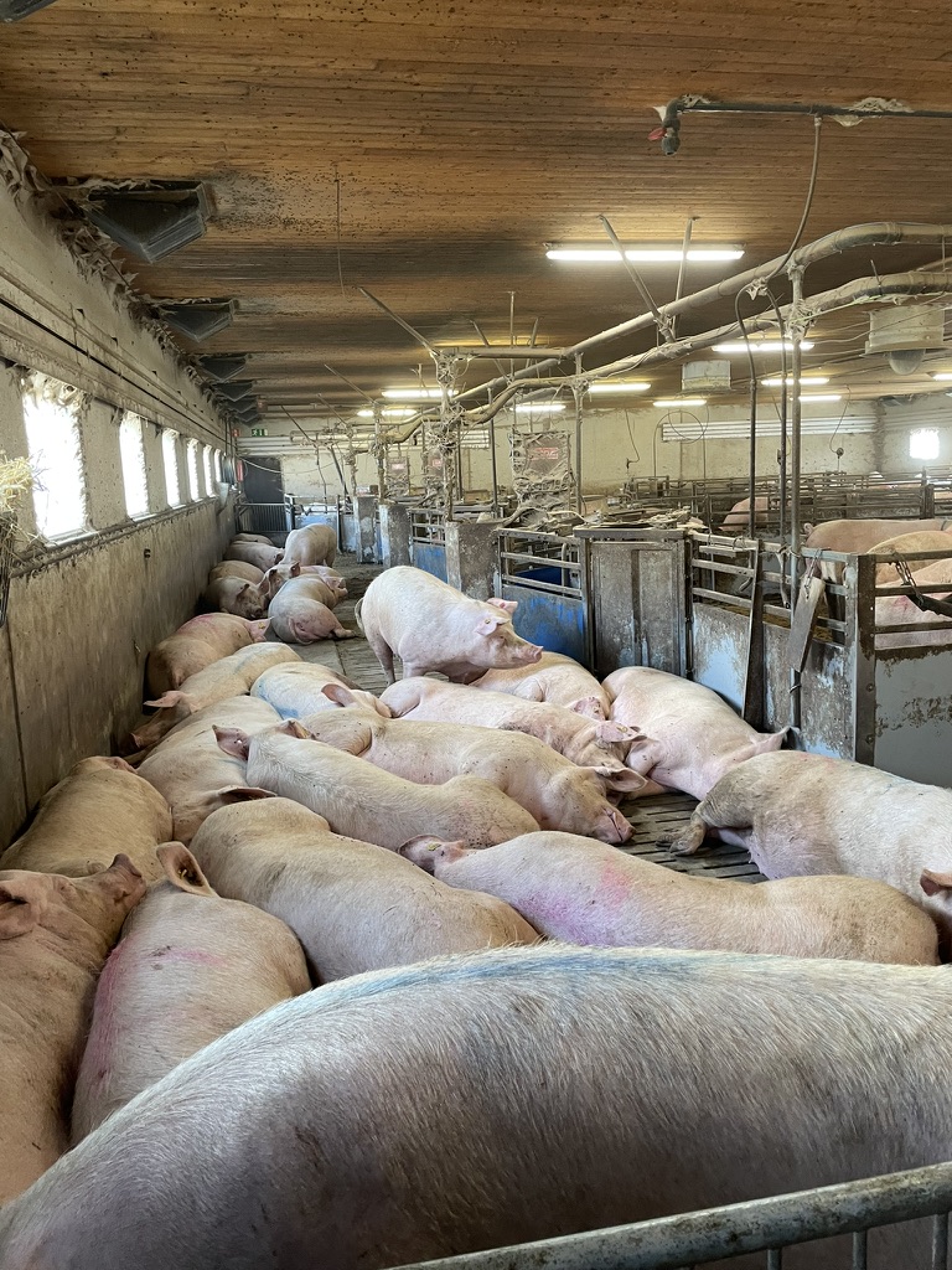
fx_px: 953
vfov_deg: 67.3
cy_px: 635
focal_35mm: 26
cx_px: 476
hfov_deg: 53.1
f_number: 1.6
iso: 160
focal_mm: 4.2
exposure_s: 1/50
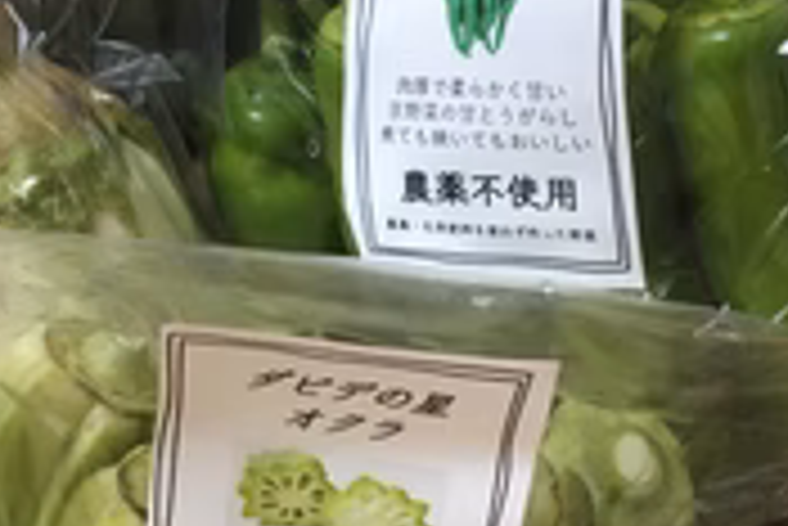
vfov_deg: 19.7
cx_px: 360
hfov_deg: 29.2
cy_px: 157
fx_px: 1512
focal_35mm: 69
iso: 80
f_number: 2.2
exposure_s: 1/30
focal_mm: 4.15
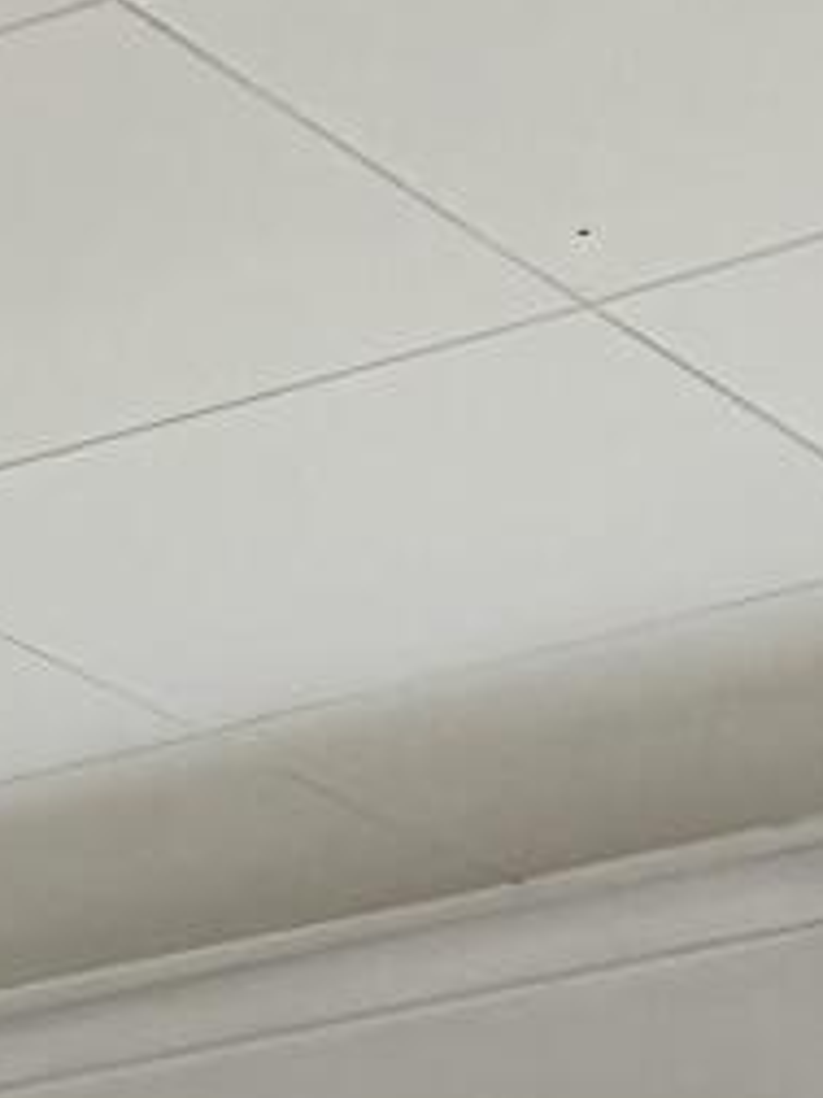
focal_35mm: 206
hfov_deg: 6.9
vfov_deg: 8.2
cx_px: -901
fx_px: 6530
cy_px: 3290
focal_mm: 5.96
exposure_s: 1/228
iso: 125
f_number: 1.6
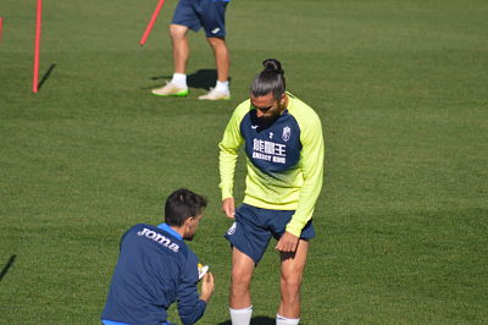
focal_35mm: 450
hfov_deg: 4.6
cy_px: 162
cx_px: 244
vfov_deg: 3.0
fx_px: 6095
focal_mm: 300
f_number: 7.1
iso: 400
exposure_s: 1/2000
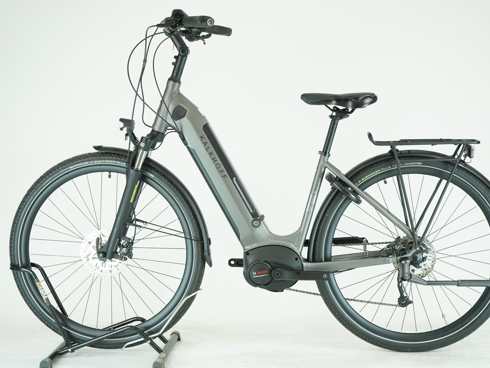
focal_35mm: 61
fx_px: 863
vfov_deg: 24.0
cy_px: 183
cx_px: 259
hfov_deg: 31.7
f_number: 5.6
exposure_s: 1/200
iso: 1600
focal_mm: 56
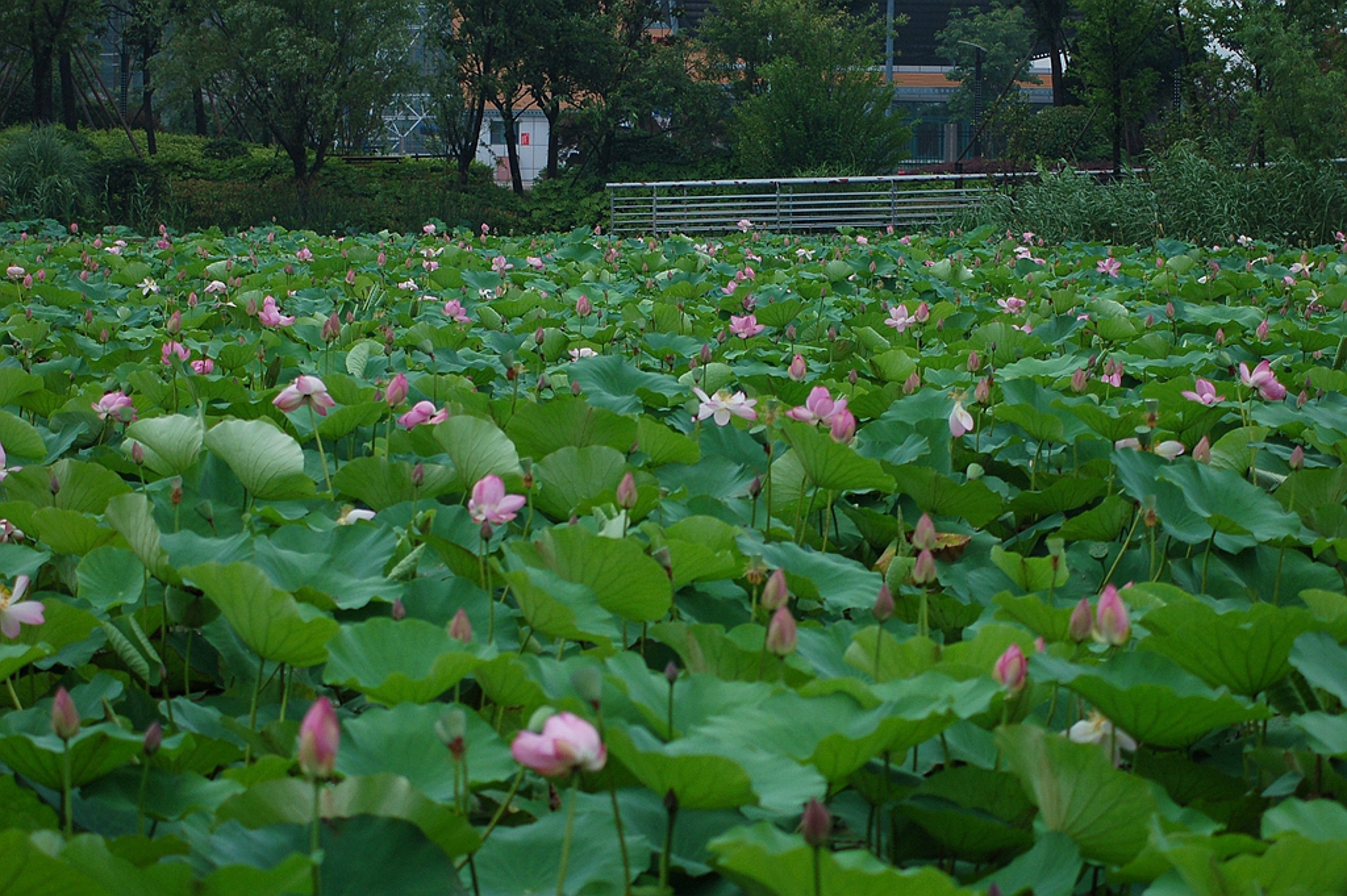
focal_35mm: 105
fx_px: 3925
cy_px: 448
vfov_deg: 13.0
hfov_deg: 19.5
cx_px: 674
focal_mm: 70
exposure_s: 1/200
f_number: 4.5
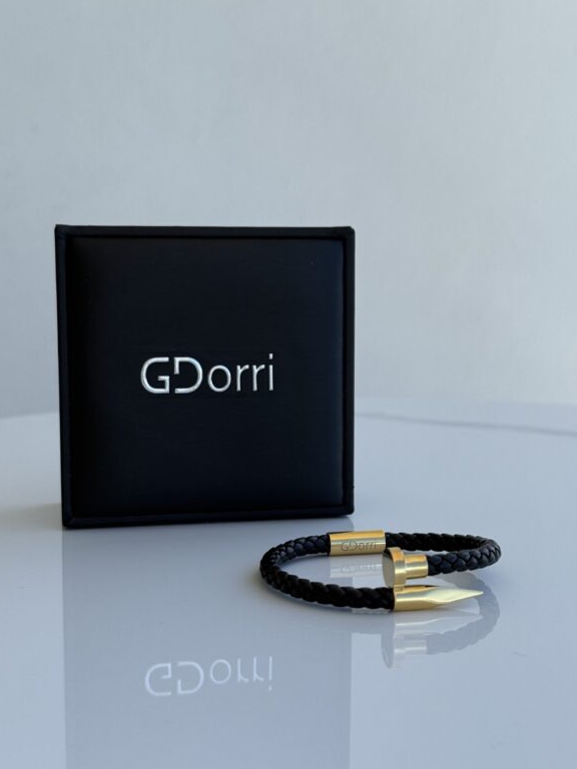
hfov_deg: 29.1
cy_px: 391
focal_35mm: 50
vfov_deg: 38.2
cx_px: 297
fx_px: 1111
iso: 64
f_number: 1.78
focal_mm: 6.76
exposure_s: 1/1795
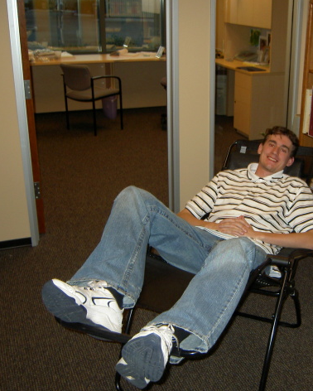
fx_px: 521
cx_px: 248
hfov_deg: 32.6
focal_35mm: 45
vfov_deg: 41.1
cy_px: 194
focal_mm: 5.6
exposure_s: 1/60
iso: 100
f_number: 2.8
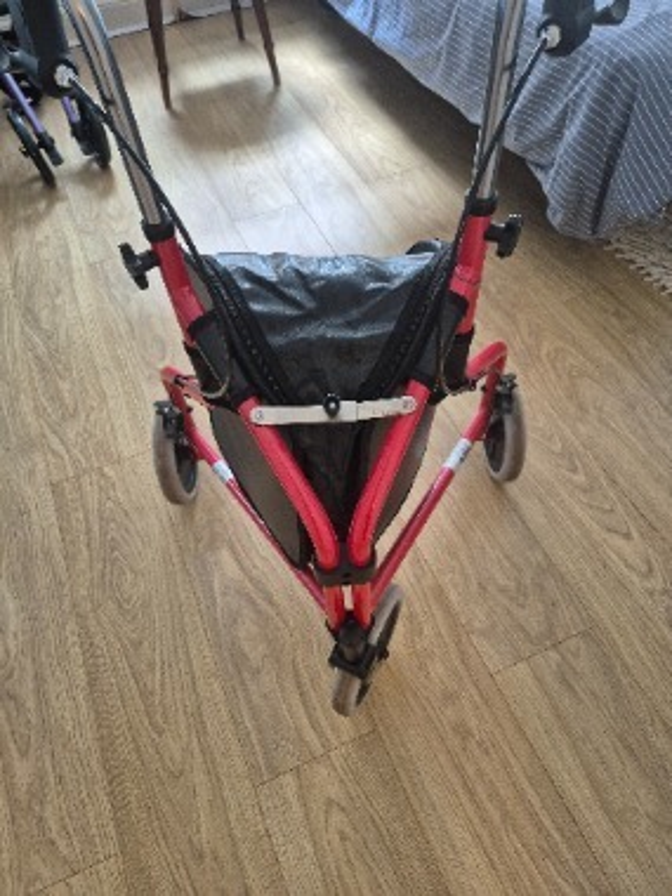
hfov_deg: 58.9
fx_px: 595
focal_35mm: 23
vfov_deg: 73.9
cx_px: 336
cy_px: 448
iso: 500
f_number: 1.8
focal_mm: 5.4
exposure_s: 1/100
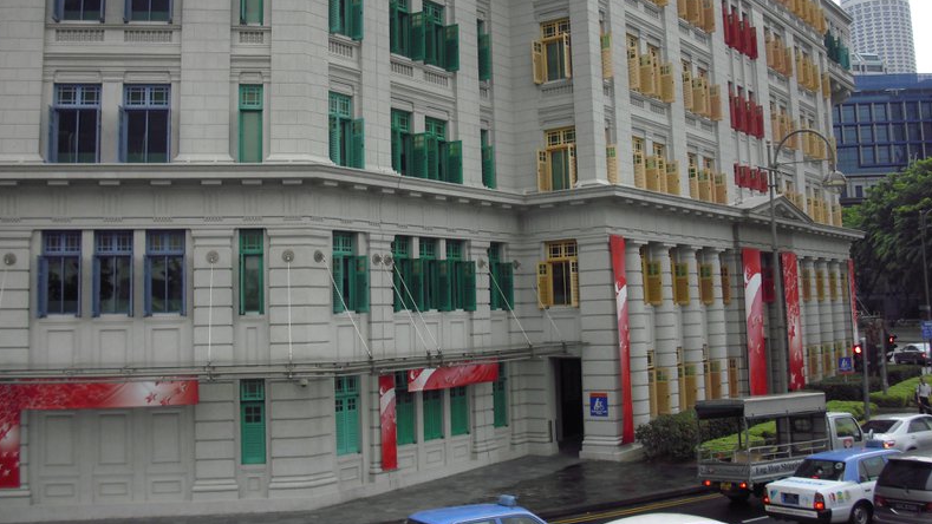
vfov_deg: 28.2
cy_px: 173
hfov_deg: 48.4
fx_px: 1038
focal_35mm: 42
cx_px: 464
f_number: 2.8
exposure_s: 1/160
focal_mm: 6.2
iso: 100
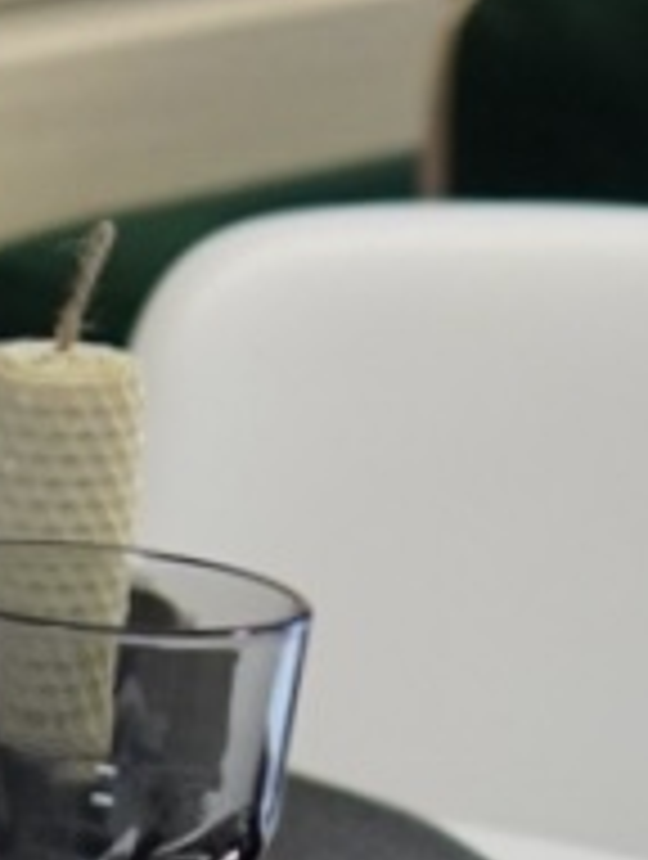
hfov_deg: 2.5
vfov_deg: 3.4
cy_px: 574
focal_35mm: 584
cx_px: 2261
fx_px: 14528
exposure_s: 1/250
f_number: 2.5
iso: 1000
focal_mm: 50
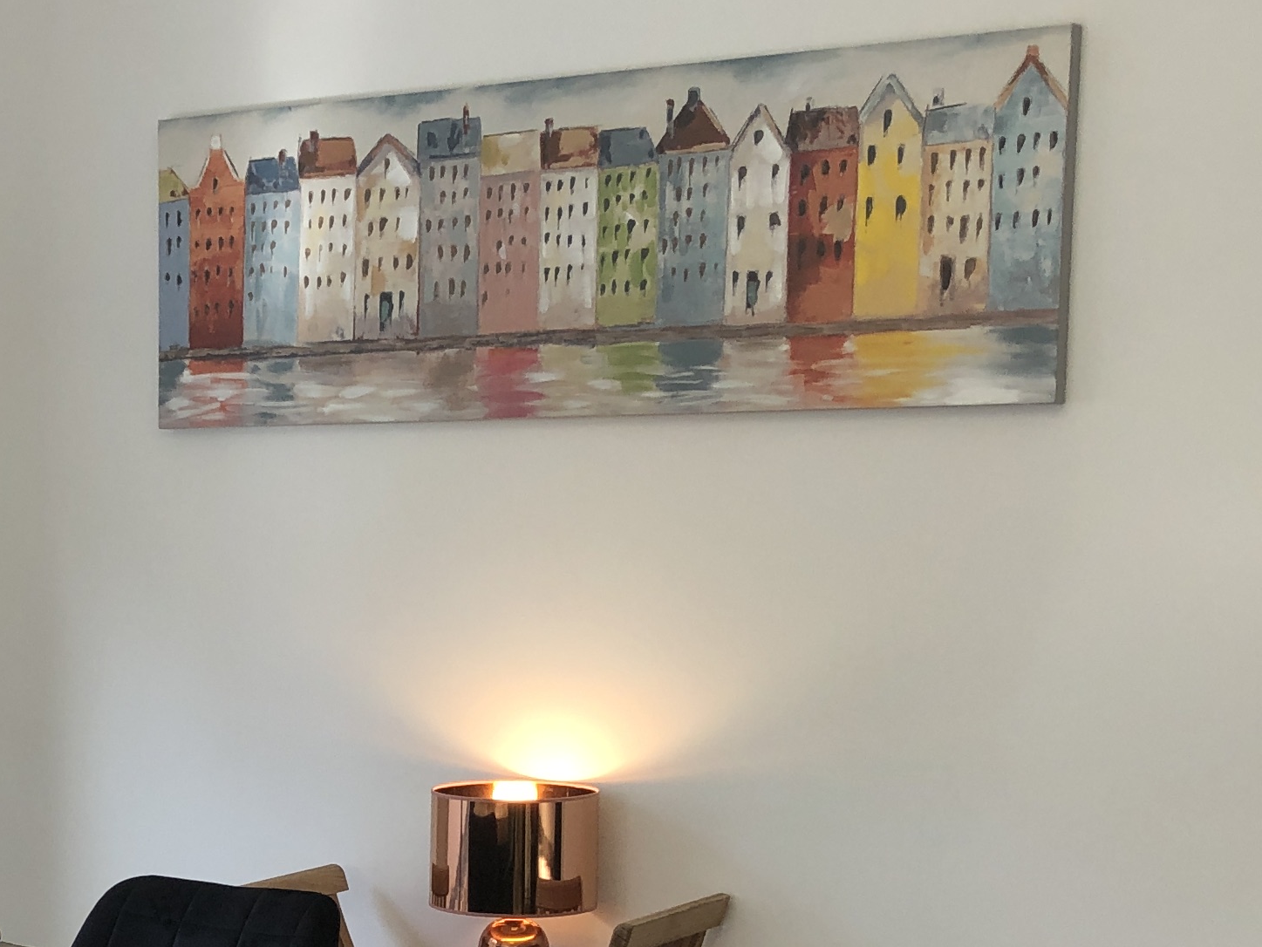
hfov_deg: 23.8
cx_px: -36
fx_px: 2844
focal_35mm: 78
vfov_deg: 18.4
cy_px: 968
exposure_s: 1/100
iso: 32
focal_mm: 4
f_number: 1.8
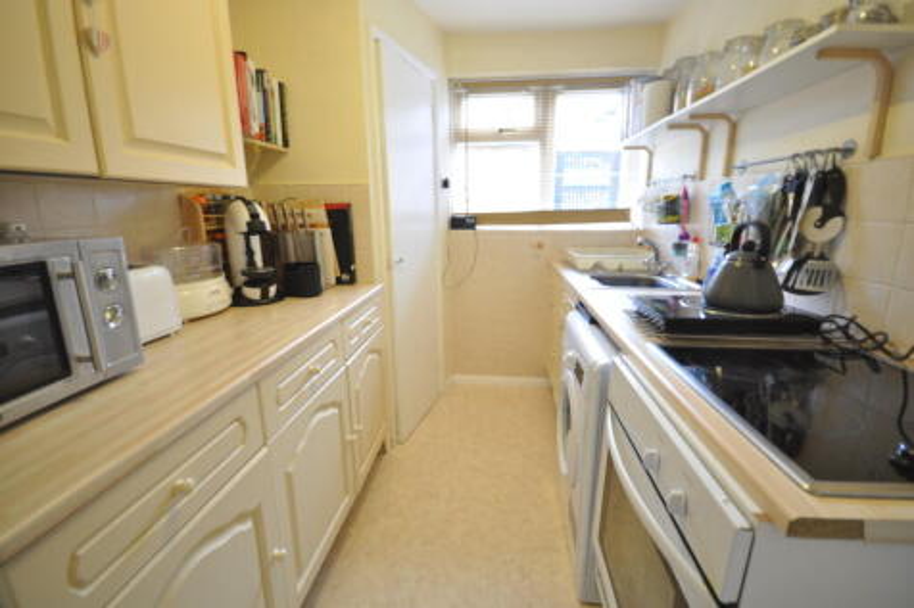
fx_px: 381
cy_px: 304
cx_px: 457
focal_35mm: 15
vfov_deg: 77.3
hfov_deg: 100.4
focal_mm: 10
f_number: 4
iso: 200
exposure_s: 1/2.5
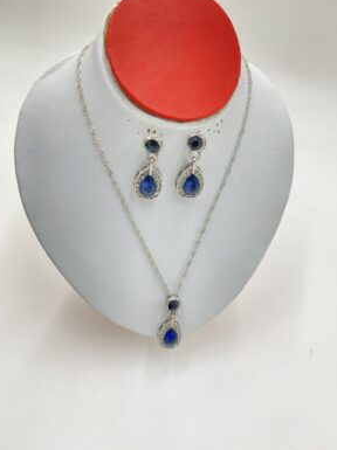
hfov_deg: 53.0
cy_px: 221
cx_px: 165
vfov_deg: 67.3
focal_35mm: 26
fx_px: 338
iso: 50
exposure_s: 1/121
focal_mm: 5.1
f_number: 1.6
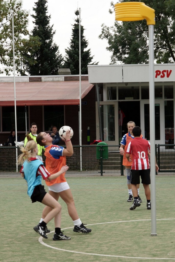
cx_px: 88
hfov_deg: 18.2
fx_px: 546
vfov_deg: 27.0
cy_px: 131
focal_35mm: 75
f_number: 2.8
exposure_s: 1/800
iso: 100
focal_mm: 50
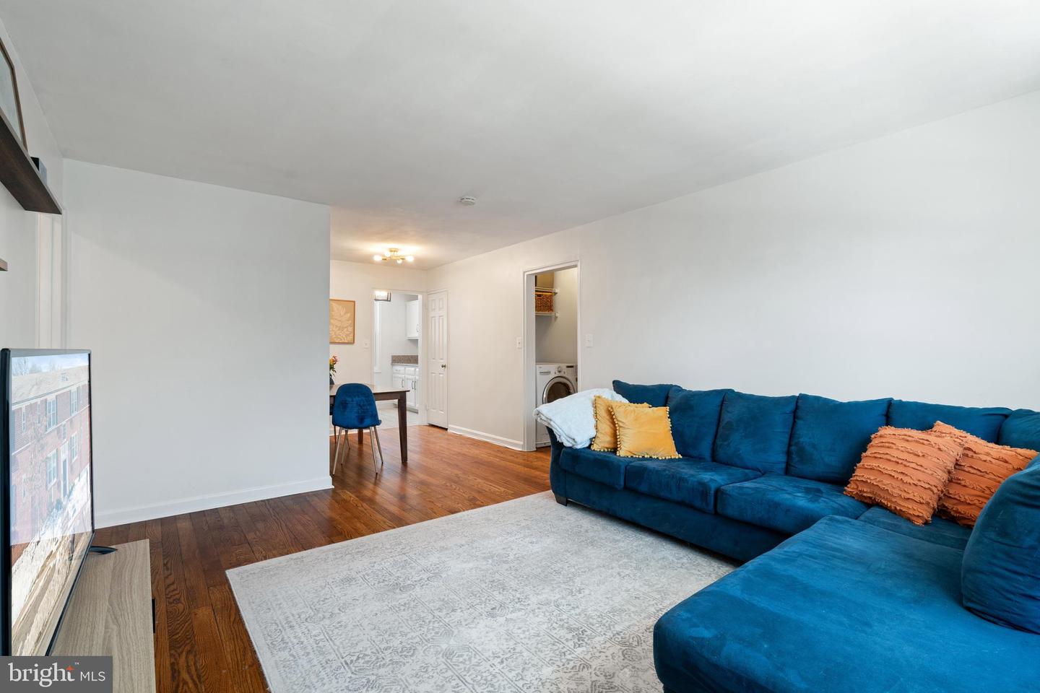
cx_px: 520
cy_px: 346
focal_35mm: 16
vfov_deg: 73.7
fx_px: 462
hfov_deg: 96.7
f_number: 9
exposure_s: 1/3
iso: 640
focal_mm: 16
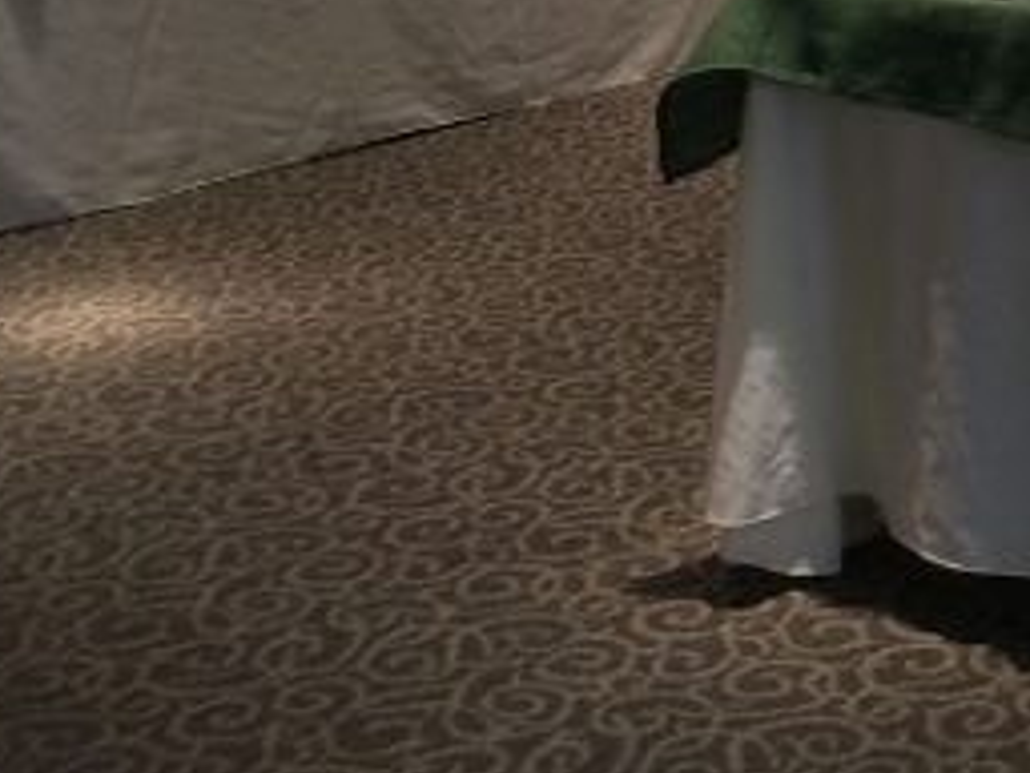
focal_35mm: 87
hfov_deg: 20.5
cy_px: -322
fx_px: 2589
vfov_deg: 15.8
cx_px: 1356
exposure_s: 1/30
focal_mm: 4.15
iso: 80
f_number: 2.2
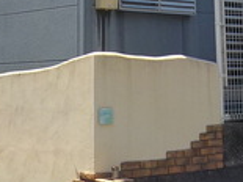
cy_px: -106
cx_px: 143
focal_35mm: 97
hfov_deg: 20.2
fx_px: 680
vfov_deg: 14.1
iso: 125
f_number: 3.3
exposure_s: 1/1000
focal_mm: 4.1
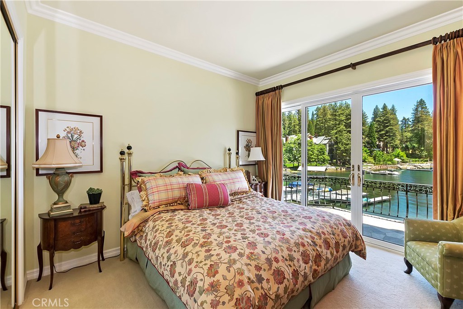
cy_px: 154
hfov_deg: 100.4
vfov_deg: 77.3
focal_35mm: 15
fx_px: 193
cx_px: 232
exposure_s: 1/30
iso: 400
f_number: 8
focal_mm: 10
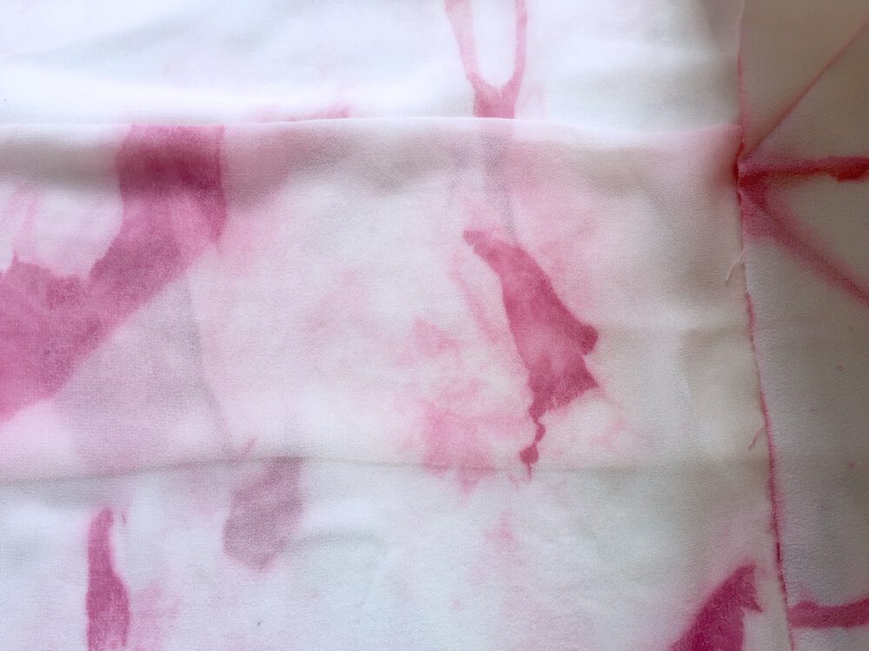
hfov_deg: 61.7
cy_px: 326
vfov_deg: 48.2
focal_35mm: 29
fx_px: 728
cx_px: 434
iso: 32
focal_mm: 4.15
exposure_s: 1/114
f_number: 2.2
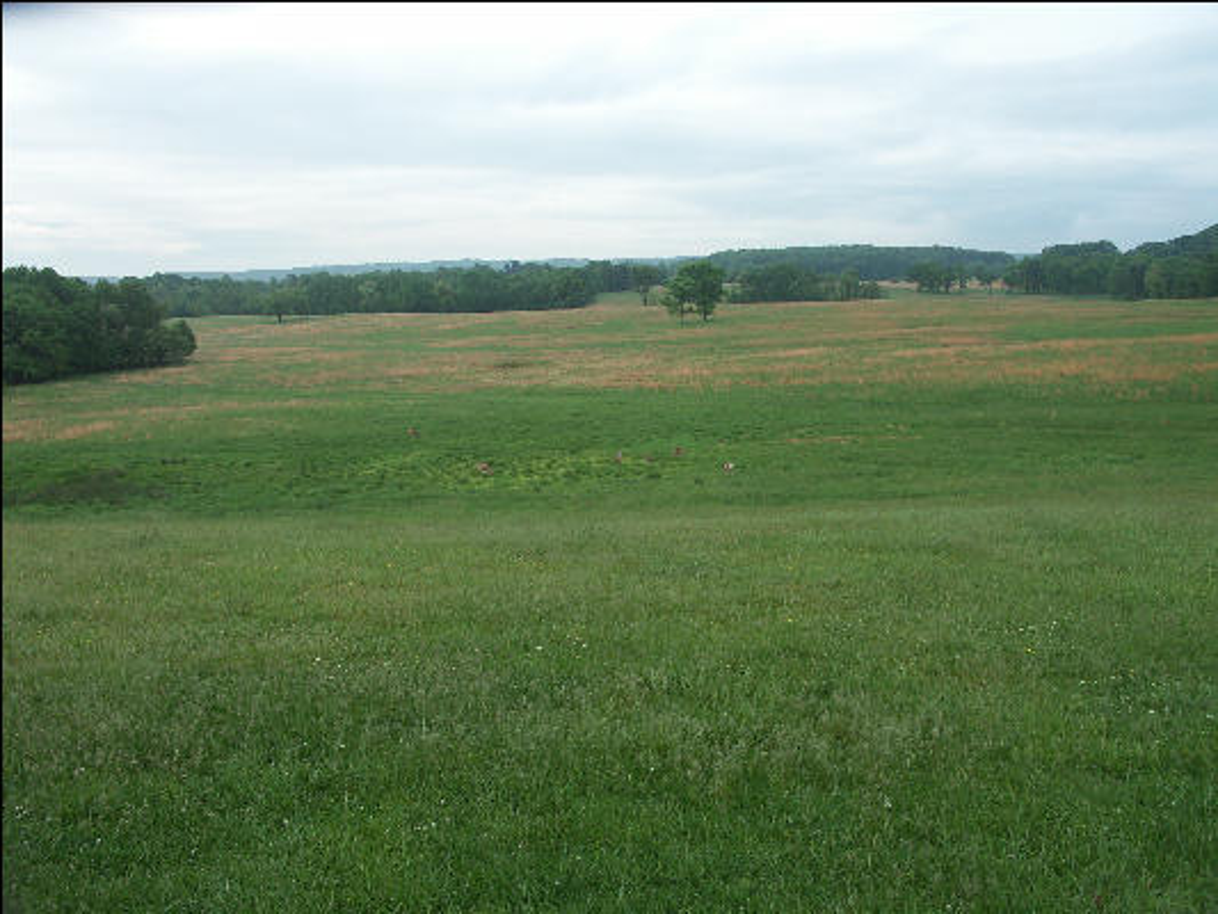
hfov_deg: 63.4
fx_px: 985
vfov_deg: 49.8
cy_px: 457
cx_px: 609
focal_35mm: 28
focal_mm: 7.21
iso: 100
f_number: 2.8
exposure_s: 1/60
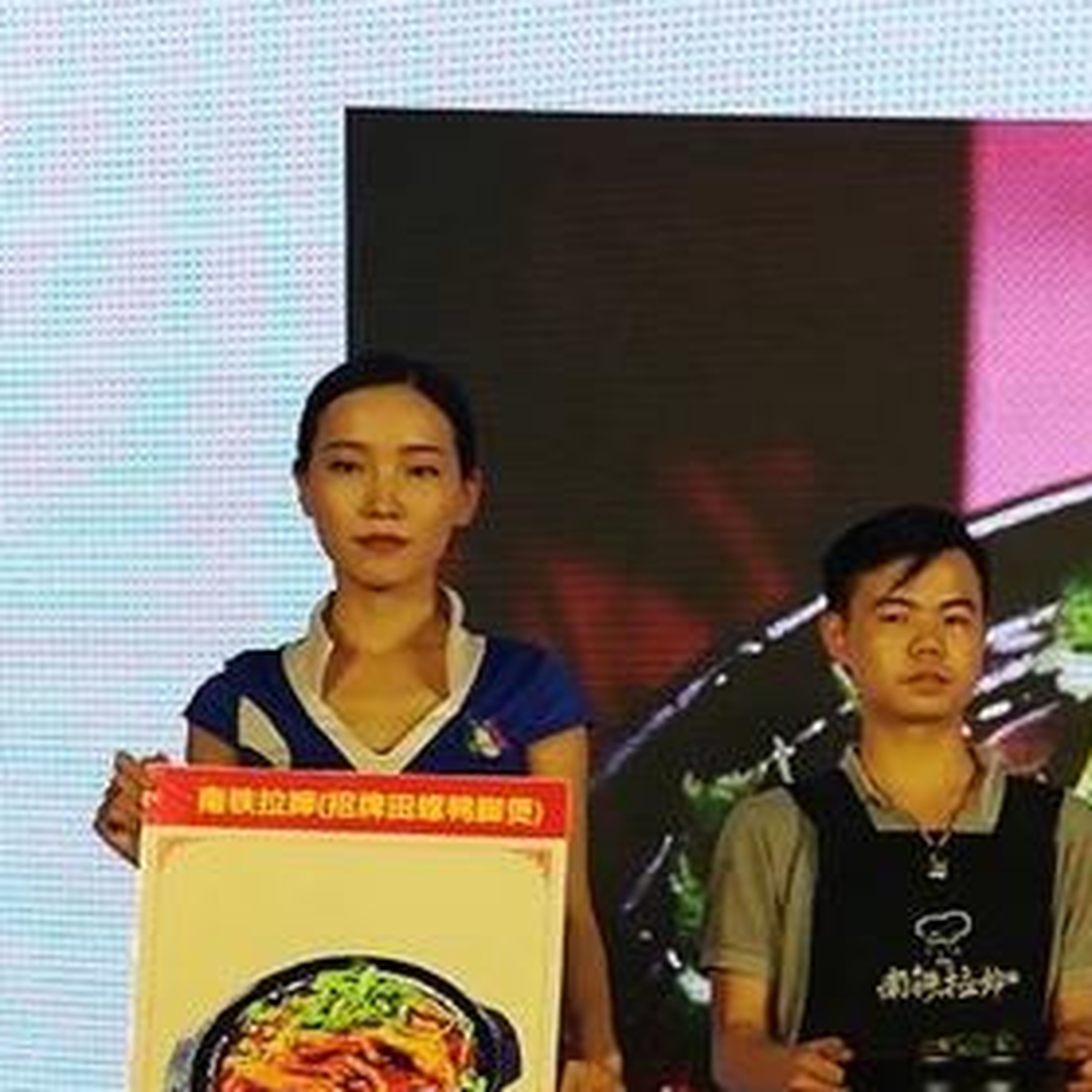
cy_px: 802
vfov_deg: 16.2
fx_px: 3819
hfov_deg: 15.9
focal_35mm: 107
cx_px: 1157
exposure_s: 1/135
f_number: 2.2
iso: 50
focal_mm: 3.83
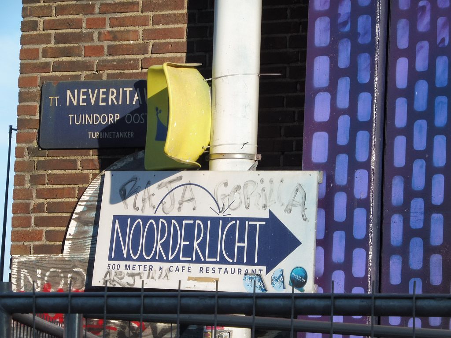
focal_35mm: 199
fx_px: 2593
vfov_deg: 7.5
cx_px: 226
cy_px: 169
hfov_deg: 9.9
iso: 100
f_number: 7.1
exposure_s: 1/250
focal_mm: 35.6
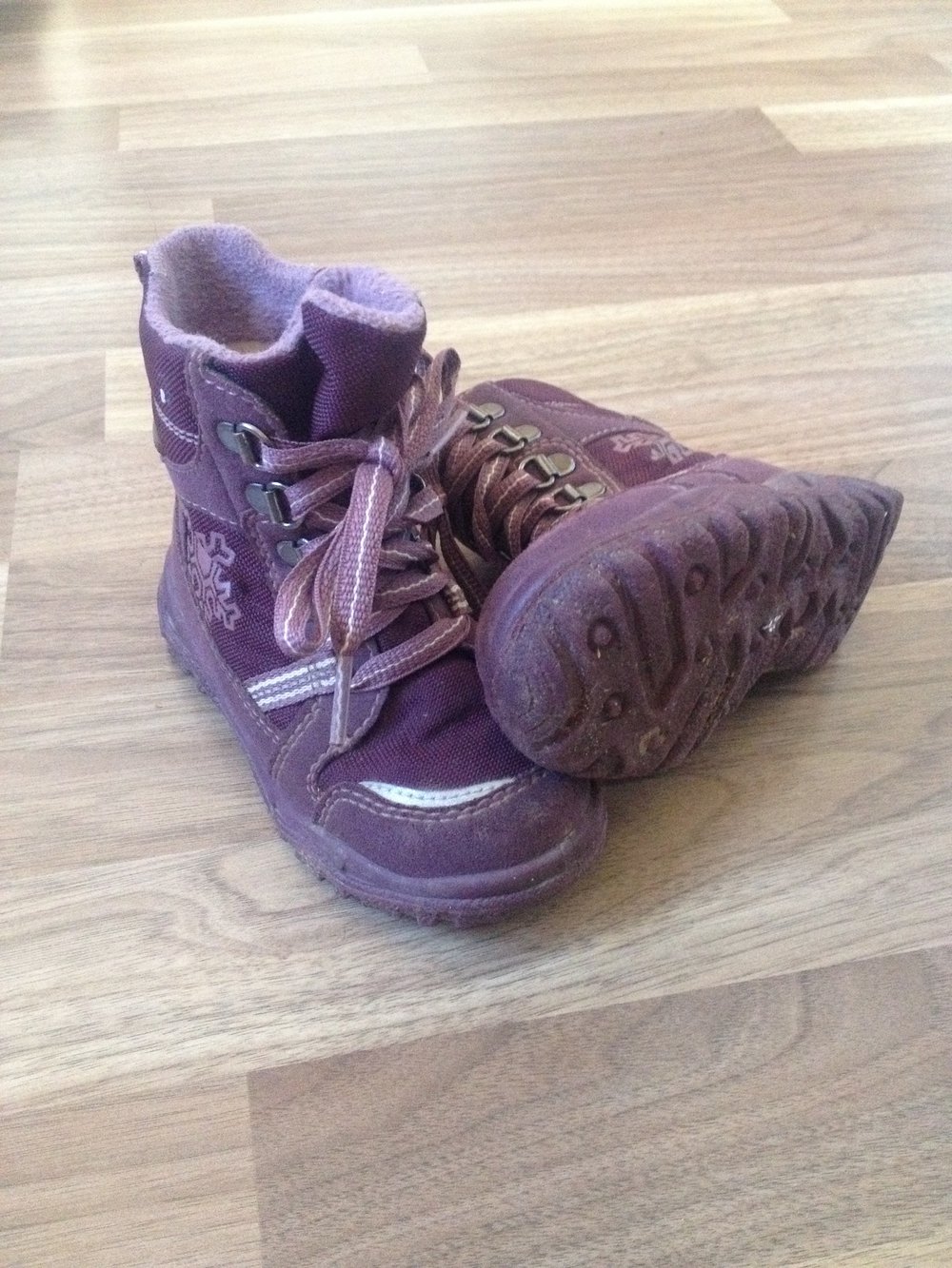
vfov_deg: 52.6
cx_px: 476
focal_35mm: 35
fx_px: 1283
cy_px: 634
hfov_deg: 40.7
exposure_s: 1/15
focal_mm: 4.28
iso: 500
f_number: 2.4
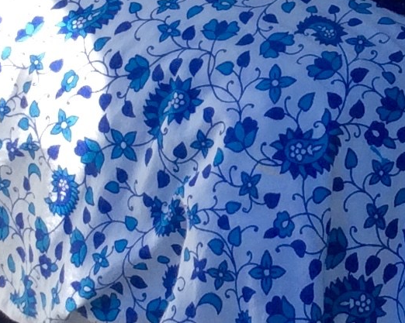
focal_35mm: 155
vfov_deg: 9.9
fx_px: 1857
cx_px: 487
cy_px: -5
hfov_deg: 12.2
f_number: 2.4
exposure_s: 1/400
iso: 32
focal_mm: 3.3
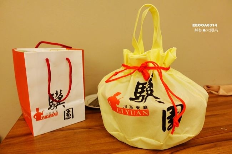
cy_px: 77
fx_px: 155
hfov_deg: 73.8
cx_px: 116
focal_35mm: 24
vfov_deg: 53.1
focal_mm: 8.8
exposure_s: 1/30
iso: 320
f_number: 1.8
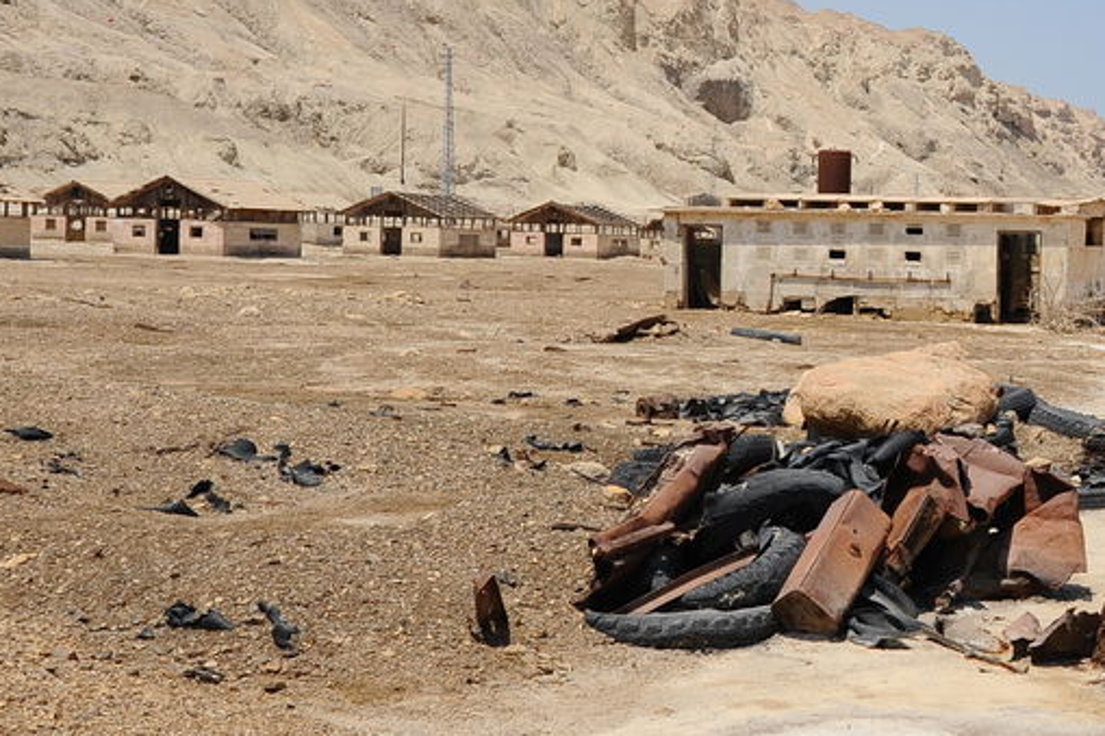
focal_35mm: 66
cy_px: 290
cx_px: 1122
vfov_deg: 20.6
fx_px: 2025
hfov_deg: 28.5
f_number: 6.3
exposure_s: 1/2500
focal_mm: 24
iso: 400
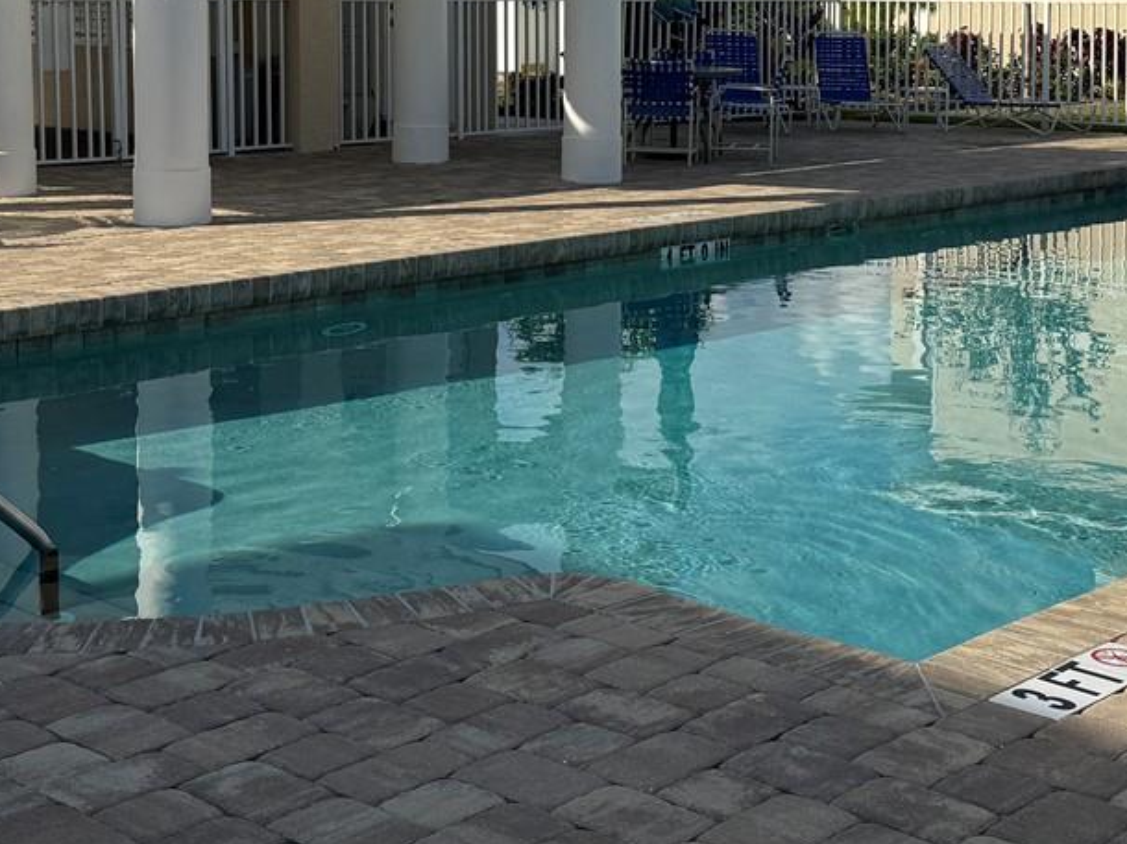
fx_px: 2050
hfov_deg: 30.6
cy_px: 142
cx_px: 697
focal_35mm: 63
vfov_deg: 22.9
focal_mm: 6.76
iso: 80
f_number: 1.78
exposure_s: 1/7353
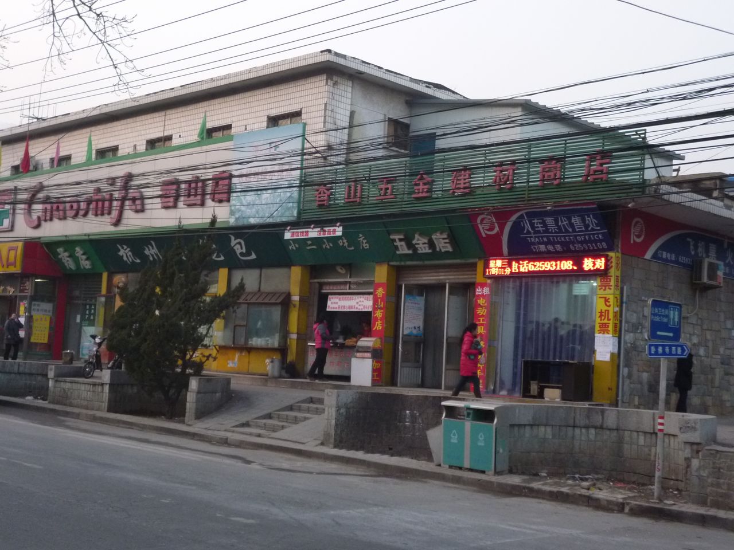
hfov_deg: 39.7
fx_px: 1018
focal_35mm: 48
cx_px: 367
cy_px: 275
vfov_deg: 30.3
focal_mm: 8.6
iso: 400
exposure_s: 1/60
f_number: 4
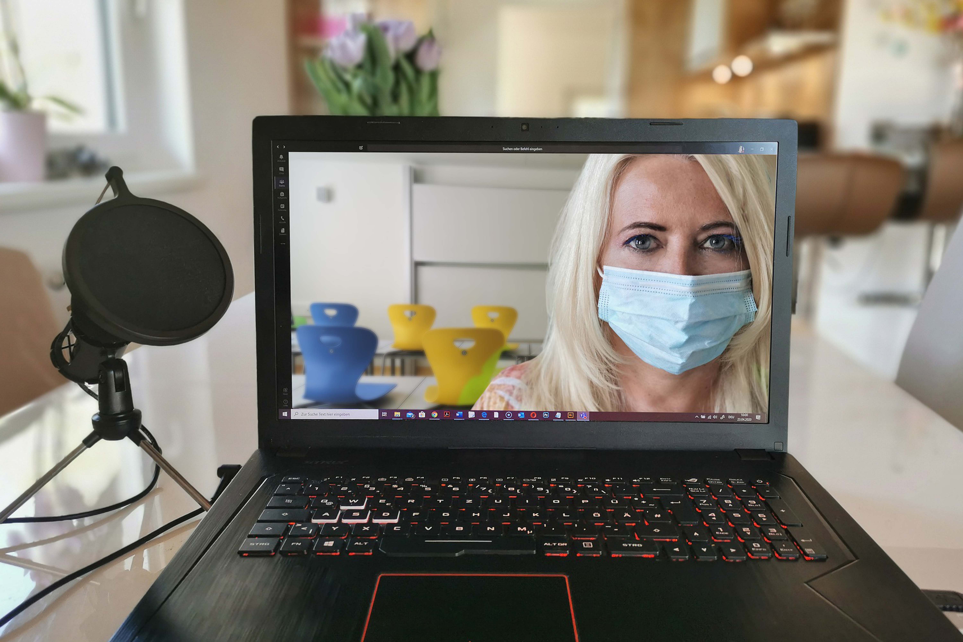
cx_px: 482
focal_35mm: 40
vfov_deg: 33.4
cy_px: 321
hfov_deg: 48.5
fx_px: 1070
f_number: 1.2
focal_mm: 40
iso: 200
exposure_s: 1/500
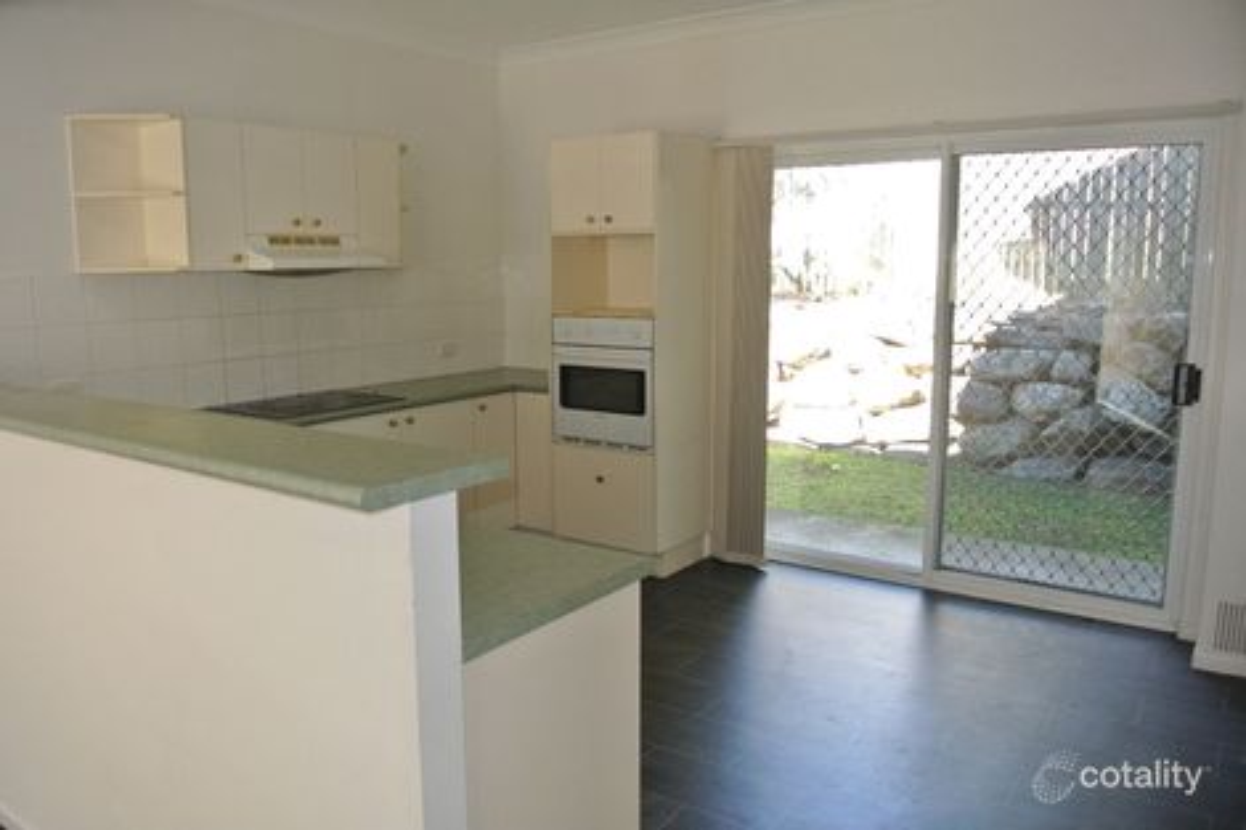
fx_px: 934
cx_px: 623
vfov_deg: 47.9
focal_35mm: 27
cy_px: 415
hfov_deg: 67.4
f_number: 3.5
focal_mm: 10
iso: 200
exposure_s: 1/60
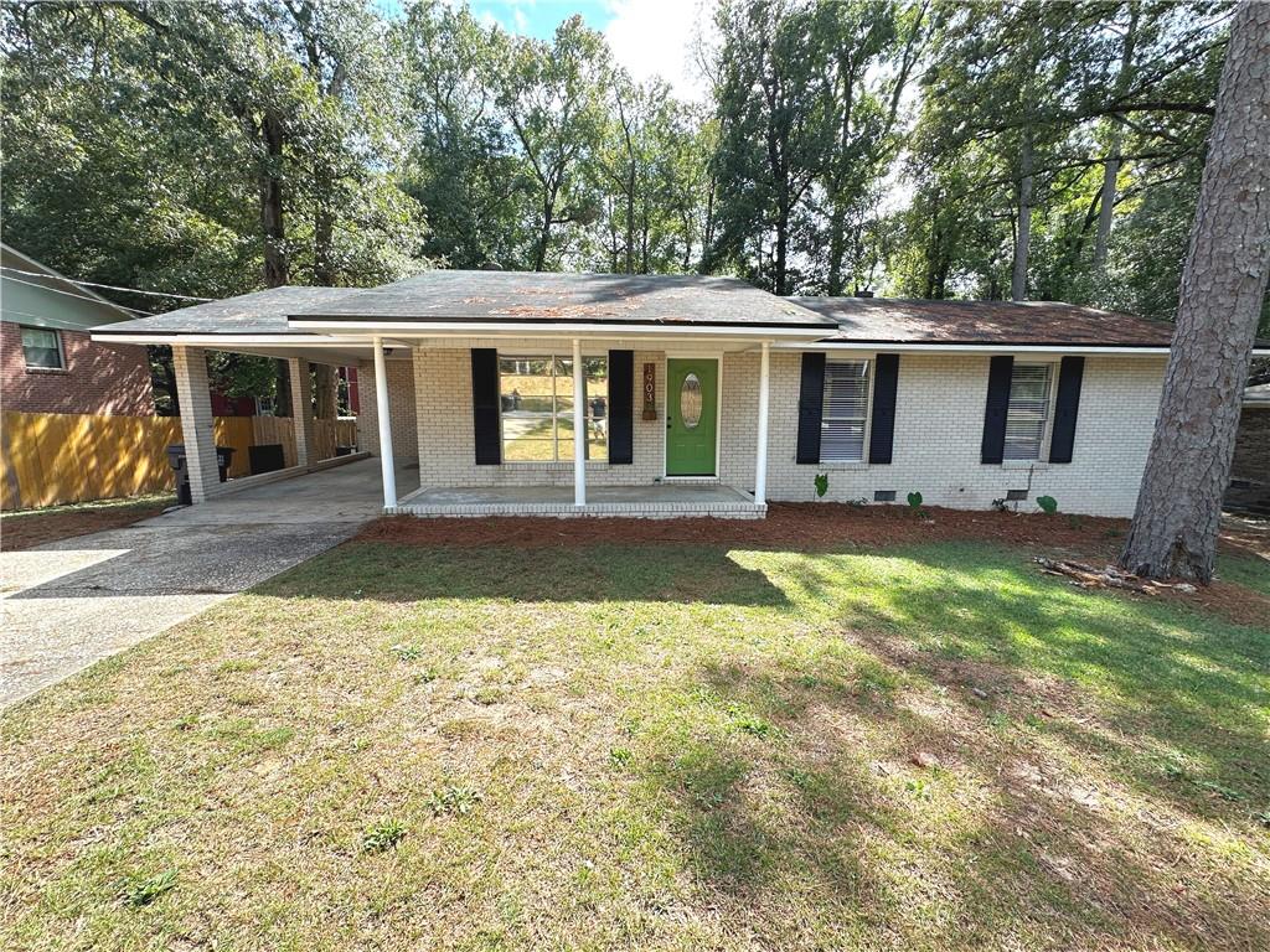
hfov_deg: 102.1
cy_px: 476
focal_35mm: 14
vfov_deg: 85.7
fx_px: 514
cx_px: 635
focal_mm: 2.22
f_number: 2.2
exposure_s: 1/452
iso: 40
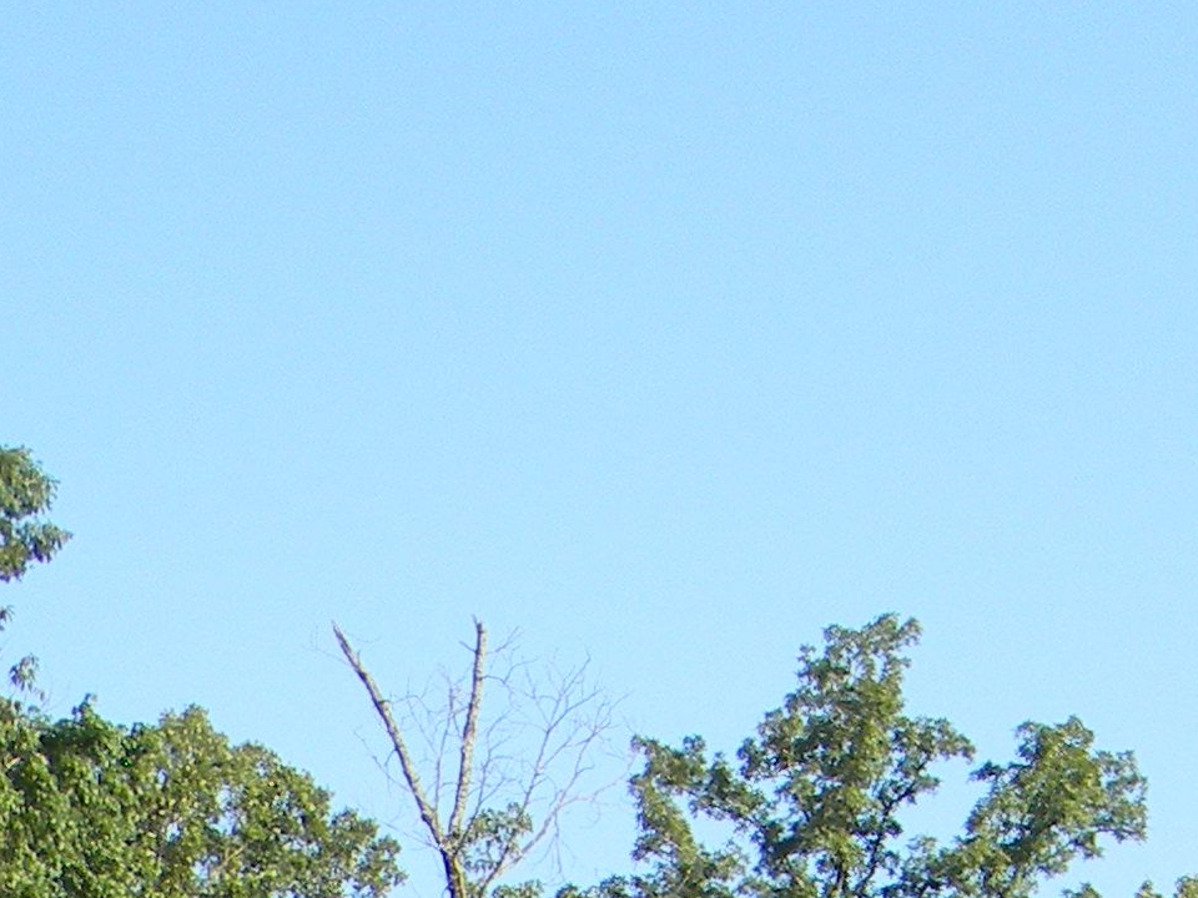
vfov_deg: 9.3
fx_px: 5191
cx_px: 1932
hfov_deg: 12.4
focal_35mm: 150
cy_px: 1765
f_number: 3.7
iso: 80
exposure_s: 1/368
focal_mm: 6.4
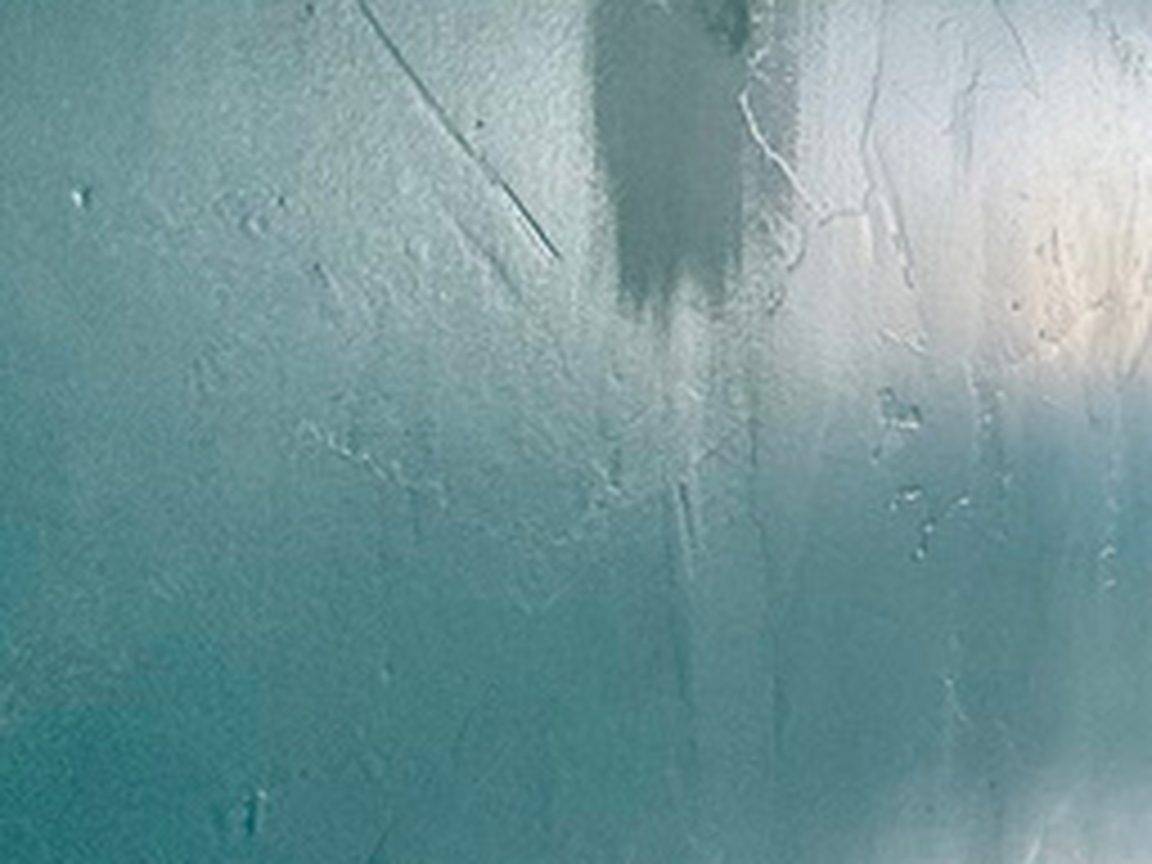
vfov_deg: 26.0
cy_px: 315
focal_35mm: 56
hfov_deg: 21.6
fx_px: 1864
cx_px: 2088
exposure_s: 1/120
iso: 125
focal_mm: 2.22
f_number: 2.2
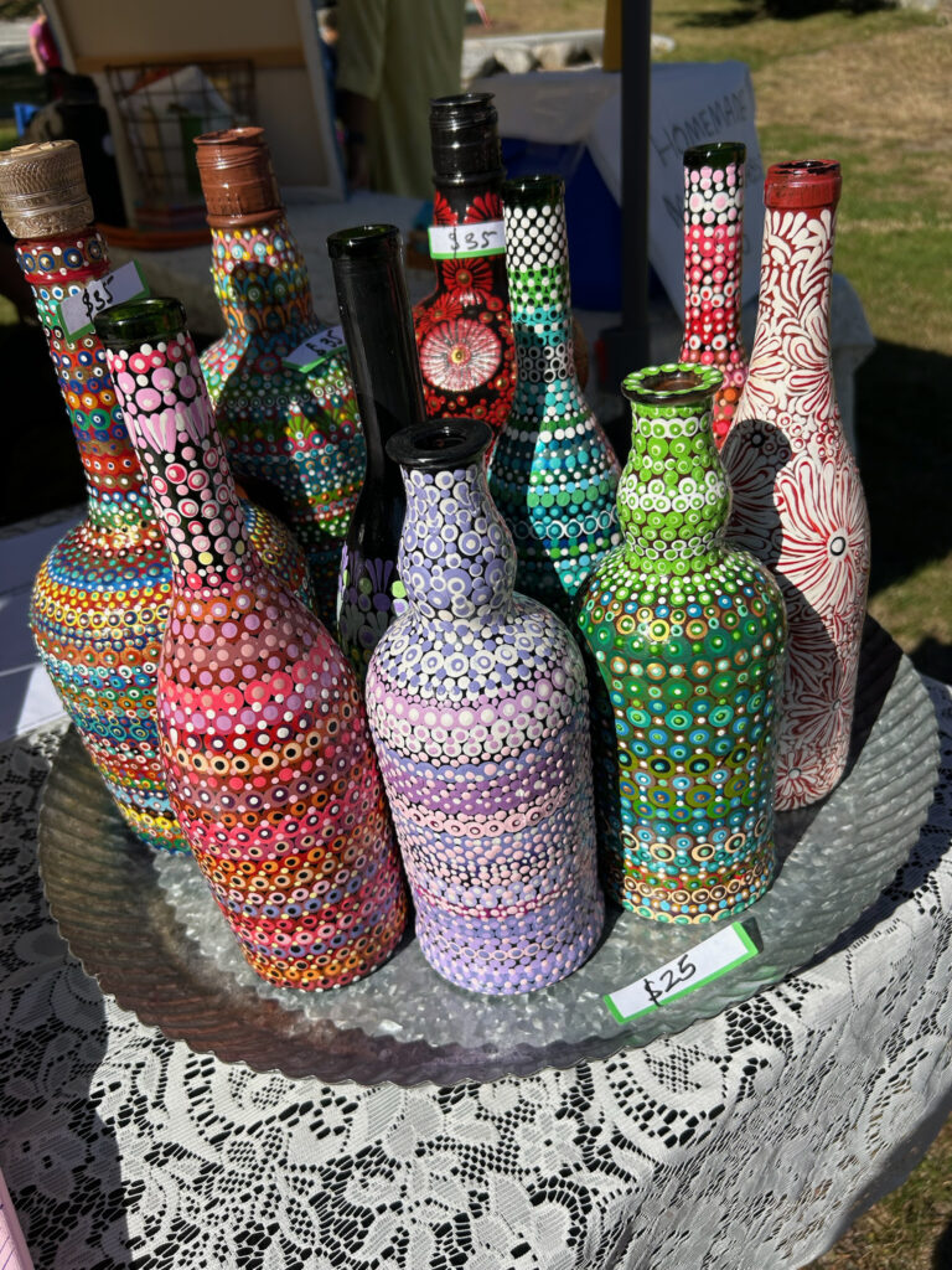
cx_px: 476
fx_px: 953
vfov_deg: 67.3
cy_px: 635
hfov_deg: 53.1
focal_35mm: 26
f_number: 1.5
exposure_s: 1/6579
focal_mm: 5.7
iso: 50
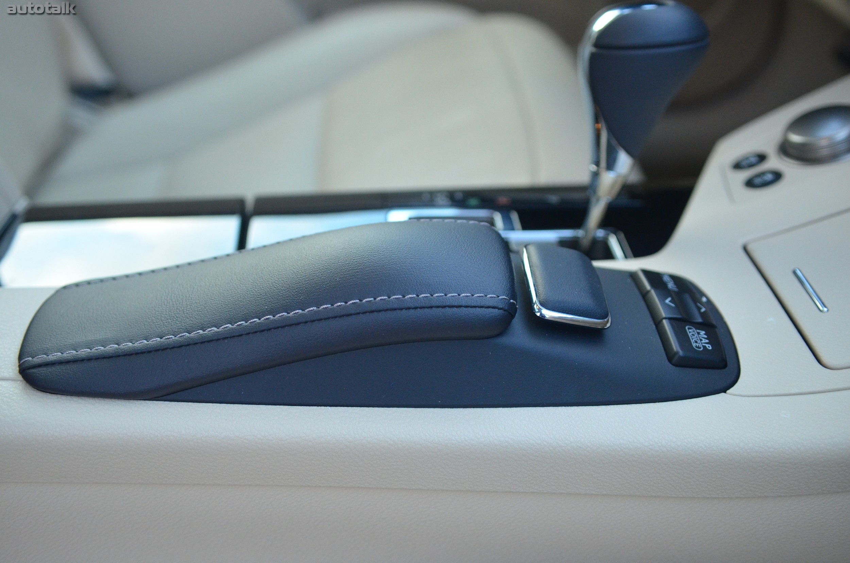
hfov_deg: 49.6
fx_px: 919
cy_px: 282
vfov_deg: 34.1
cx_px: 425
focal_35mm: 39
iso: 1600
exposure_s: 1/160
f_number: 2.8
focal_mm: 26
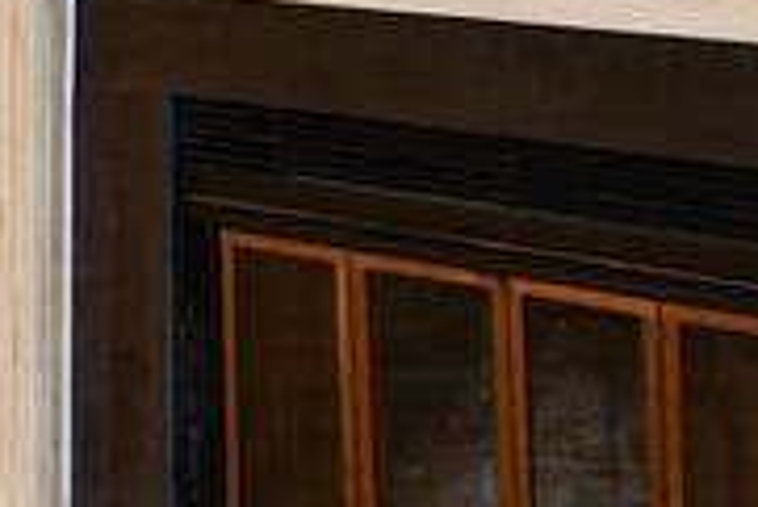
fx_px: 3013
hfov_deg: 9.2
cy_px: -197
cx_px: -1880
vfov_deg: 9.4
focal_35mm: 143
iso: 360
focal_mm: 12
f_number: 4
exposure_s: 1/60
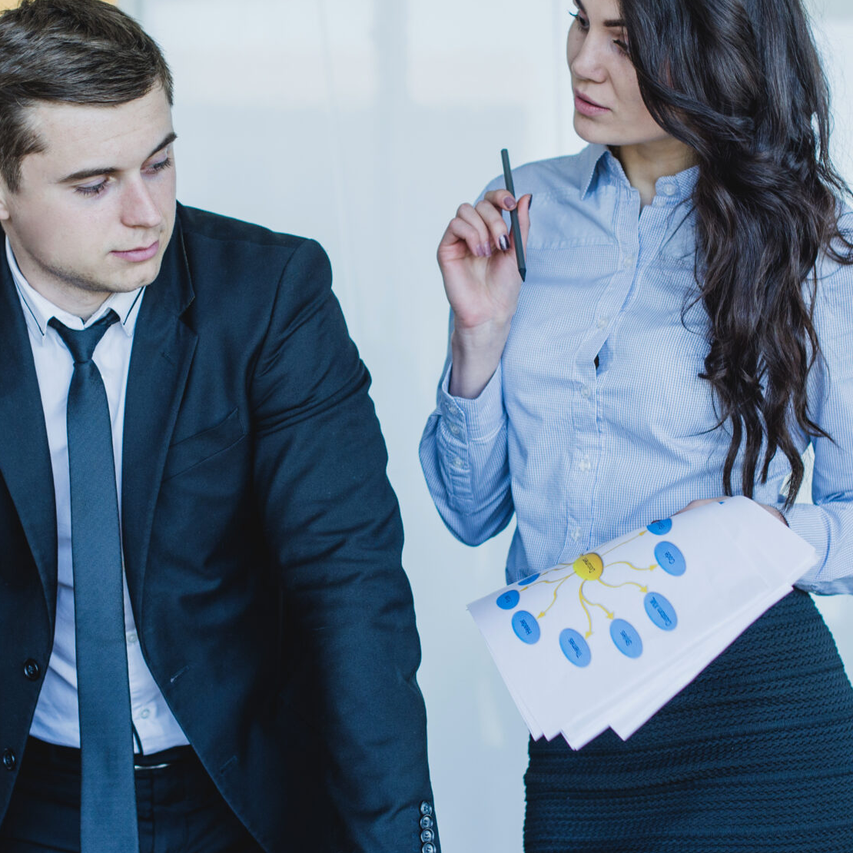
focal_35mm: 98
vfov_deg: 17.7
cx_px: 312
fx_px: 2732
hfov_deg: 17.7
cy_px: 394
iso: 320
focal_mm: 50
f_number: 2.8
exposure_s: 1/160
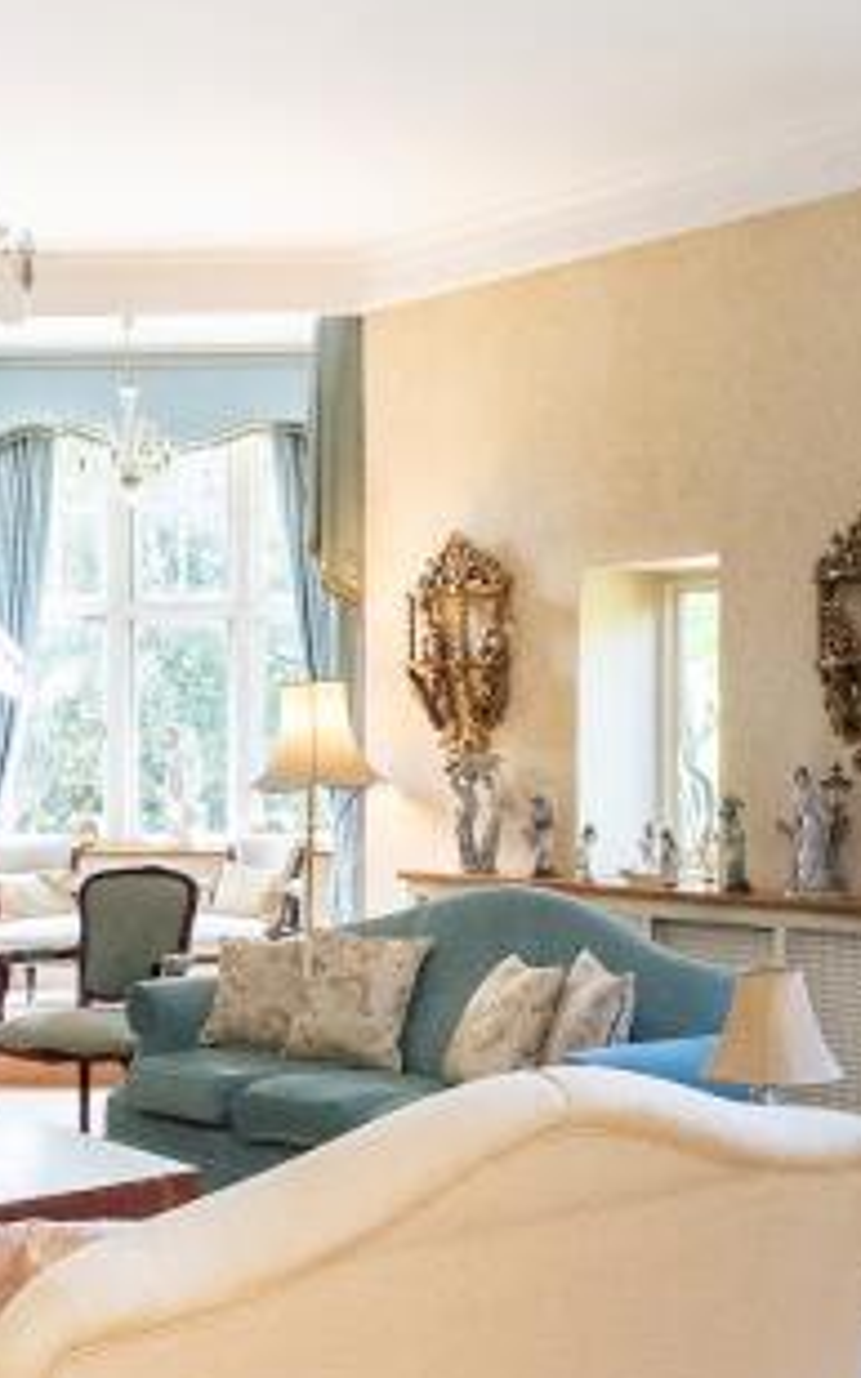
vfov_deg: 37.5
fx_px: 2028
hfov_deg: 23.9
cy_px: 754
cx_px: 535
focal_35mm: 54
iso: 1250
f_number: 7.1
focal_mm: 16
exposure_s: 1/40
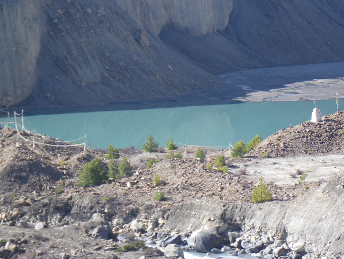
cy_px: 116
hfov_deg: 19.4
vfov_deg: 14.7
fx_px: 1004
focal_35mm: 101
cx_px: 172
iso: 50
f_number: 4.8
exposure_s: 1/125
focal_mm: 13.7
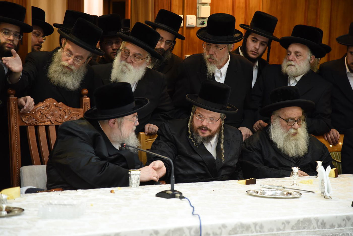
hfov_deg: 17.1
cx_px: 176
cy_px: 118
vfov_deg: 11.4
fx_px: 1177
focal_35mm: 120
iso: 1600
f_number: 4
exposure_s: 1/100
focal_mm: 120
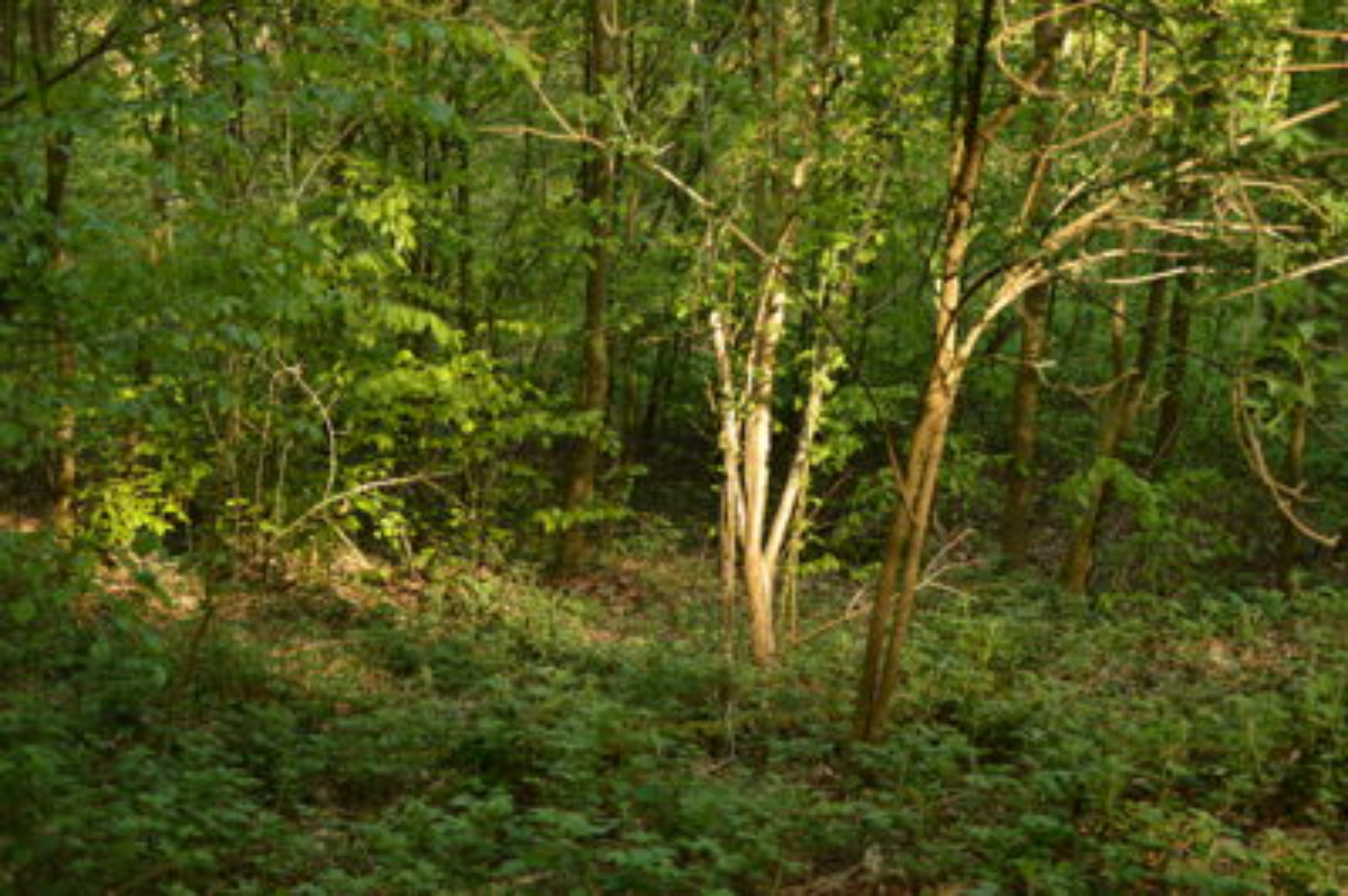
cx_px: 674
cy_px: 448
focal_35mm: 52
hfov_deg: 37.9
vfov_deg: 25.7
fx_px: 1964
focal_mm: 35
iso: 400
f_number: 4.2
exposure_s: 1/250
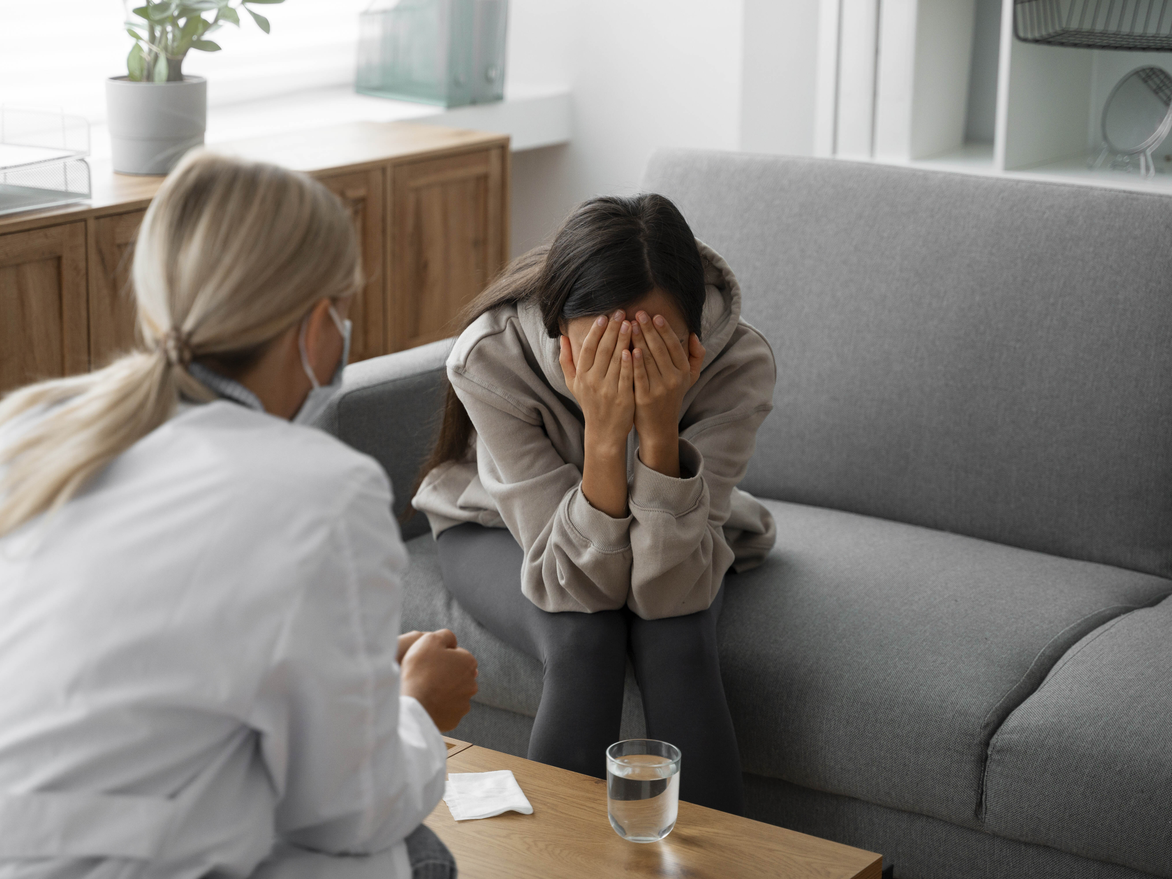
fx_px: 2438
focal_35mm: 72
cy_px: 440
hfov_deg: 27.0
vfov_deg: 20.4
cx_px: 534
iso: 500
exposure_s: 1/200
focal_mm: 66
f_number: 3.2
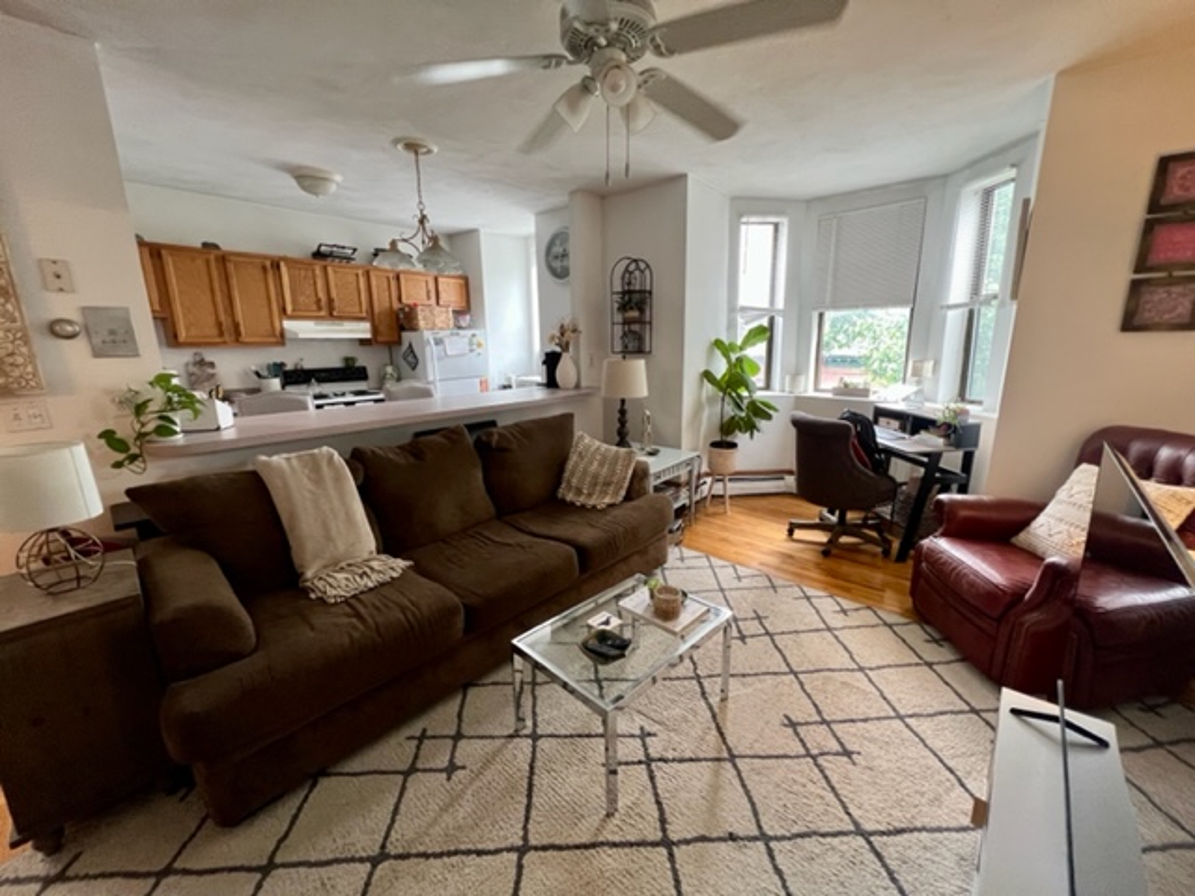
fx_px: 449
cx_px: 598
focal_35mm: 13
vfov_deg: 89.9
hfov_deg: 106.2
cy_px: 448
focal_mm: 1.57
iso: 200
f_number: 1.8
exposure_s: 1/60
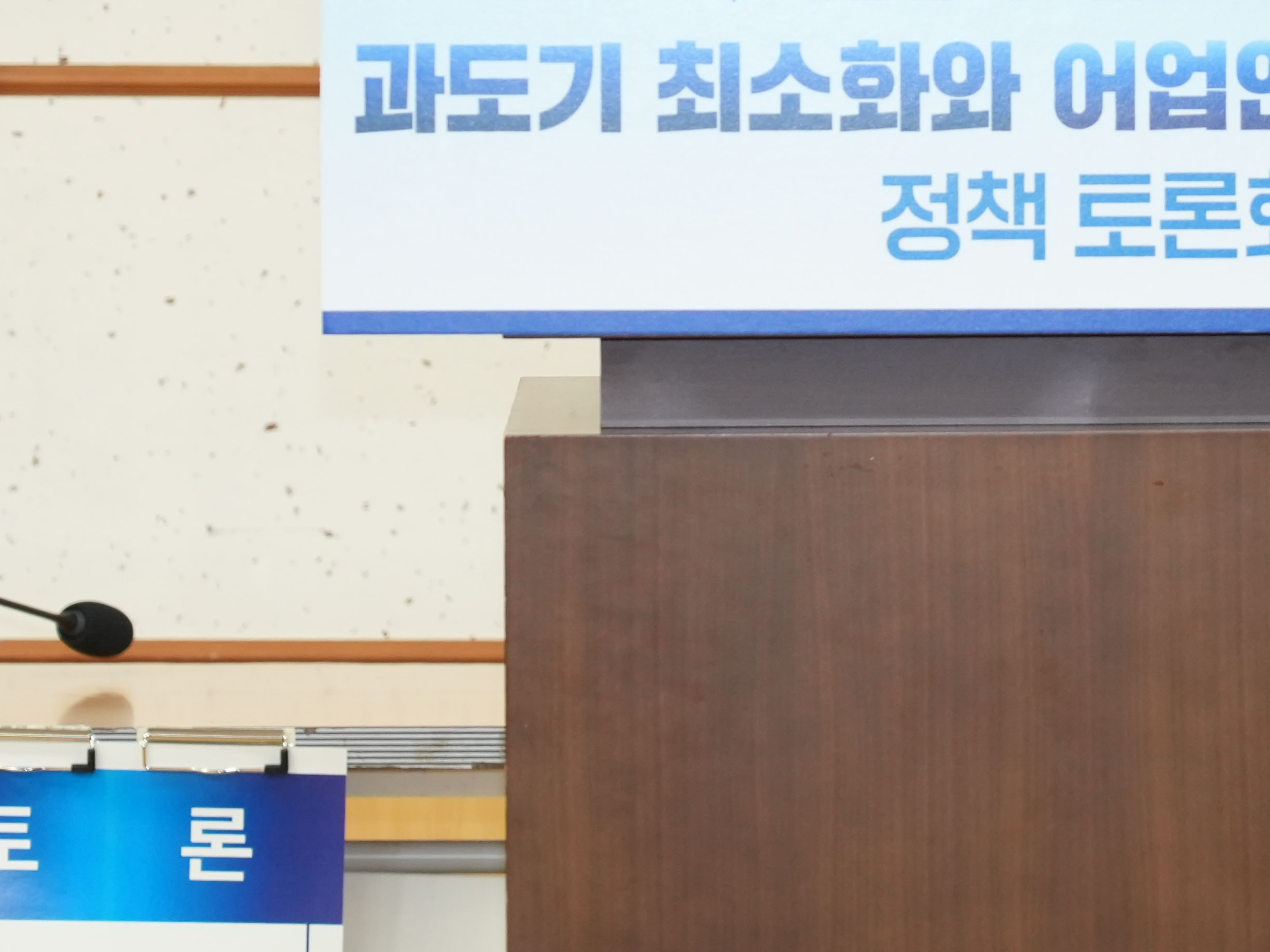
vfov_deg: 5.1
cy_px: -197
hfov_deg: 6.8
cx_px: 1114
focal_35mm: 291
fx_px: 10676
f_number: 5
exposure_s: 1/160
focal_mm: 105
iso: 1250
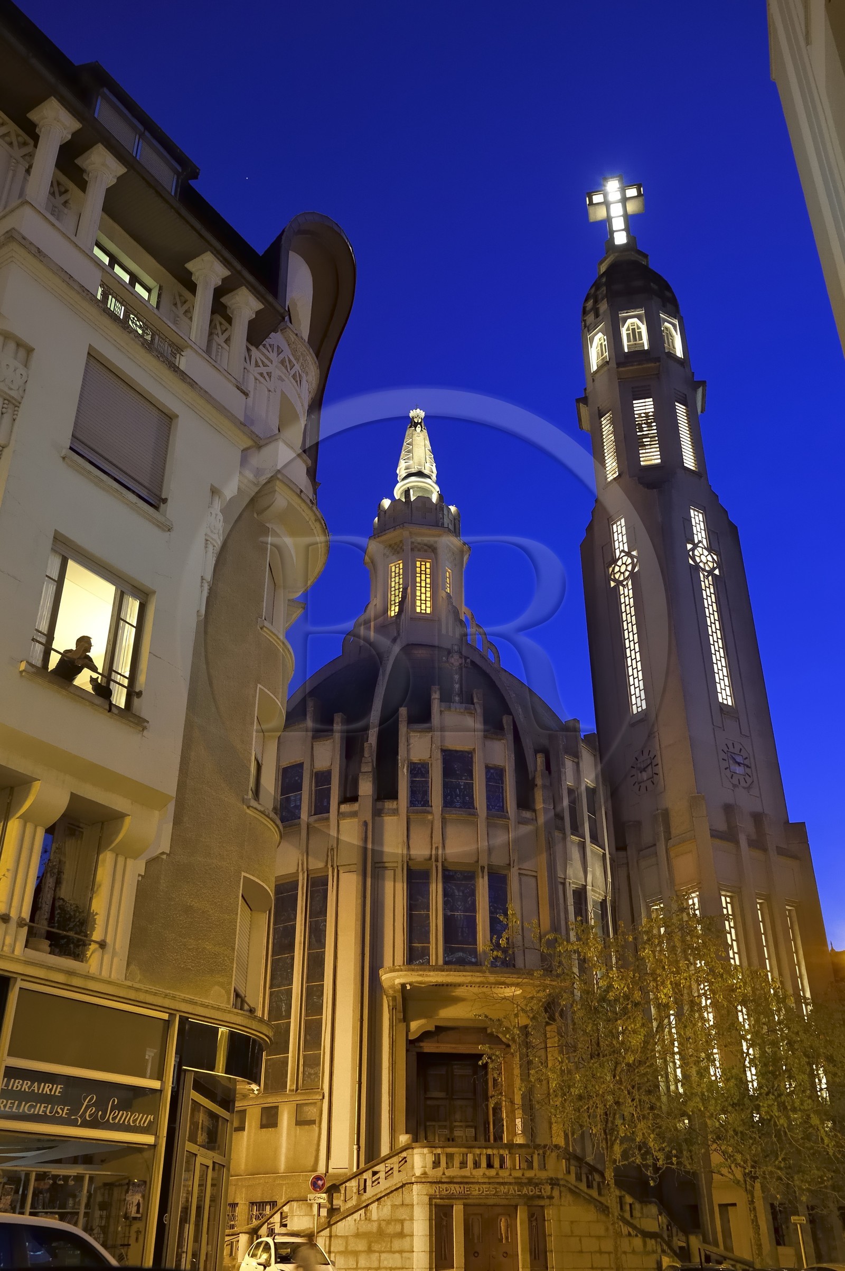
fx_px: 1129
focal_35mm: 32
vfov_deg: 58.8
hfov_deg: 41.0
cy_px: 636
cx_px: 422
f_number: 6.3
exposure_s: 1/3.33
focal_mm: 32
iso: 1600
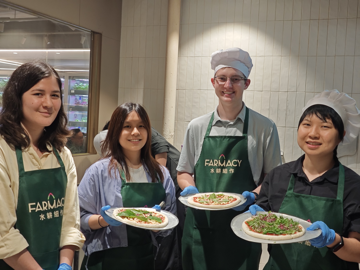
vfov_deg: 31.5
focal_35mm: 46
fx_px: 478
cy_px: 135
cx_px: 180
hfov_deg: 41.2
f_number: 1.6
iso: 200
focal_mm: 6.55
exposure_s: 1/100
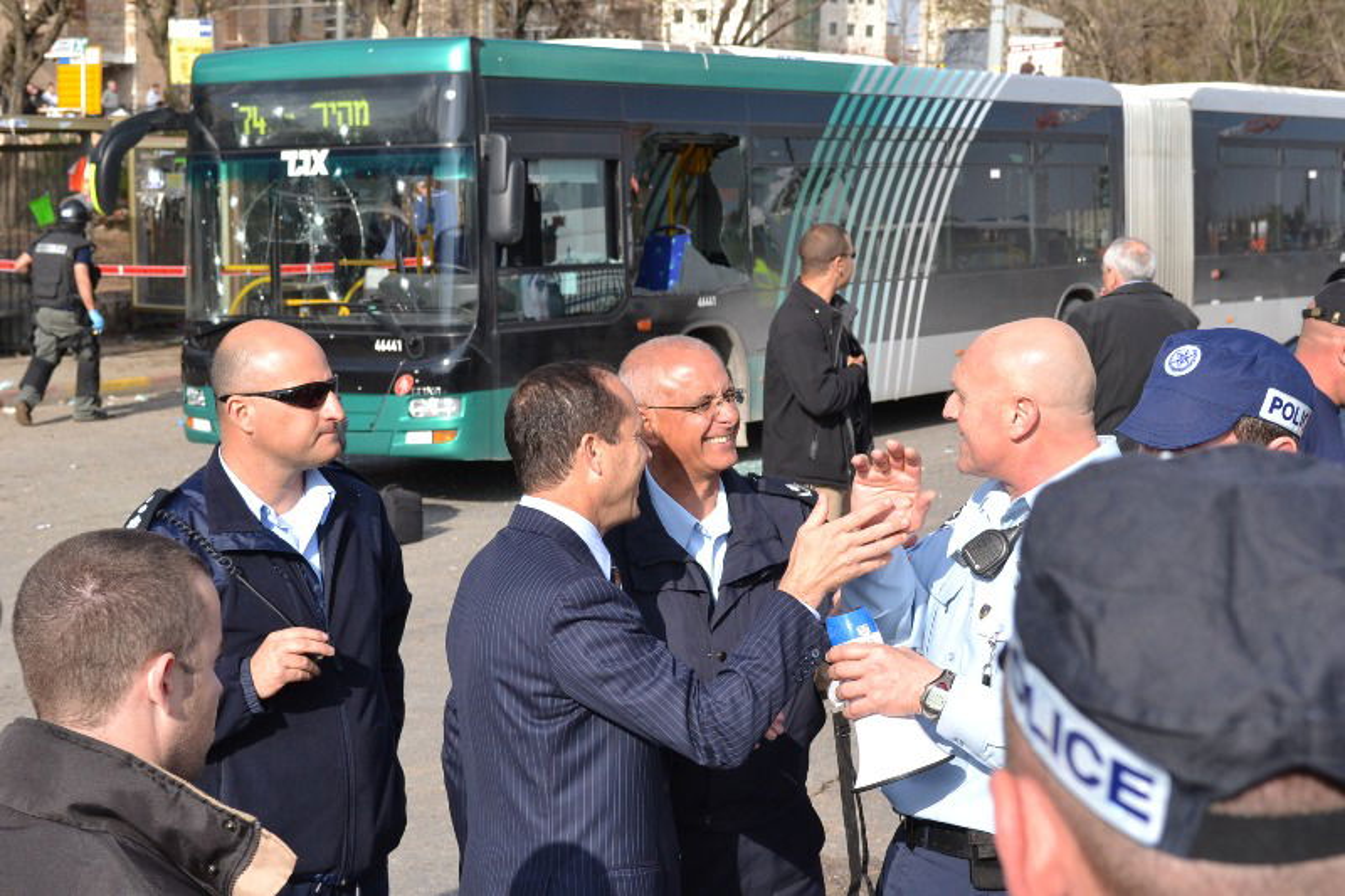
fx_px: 2353
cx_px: 672
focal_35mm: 63
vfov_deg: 21.6
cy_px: 448
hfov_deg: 31.9
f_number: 9
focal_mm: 42
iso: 400
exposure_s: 1/500
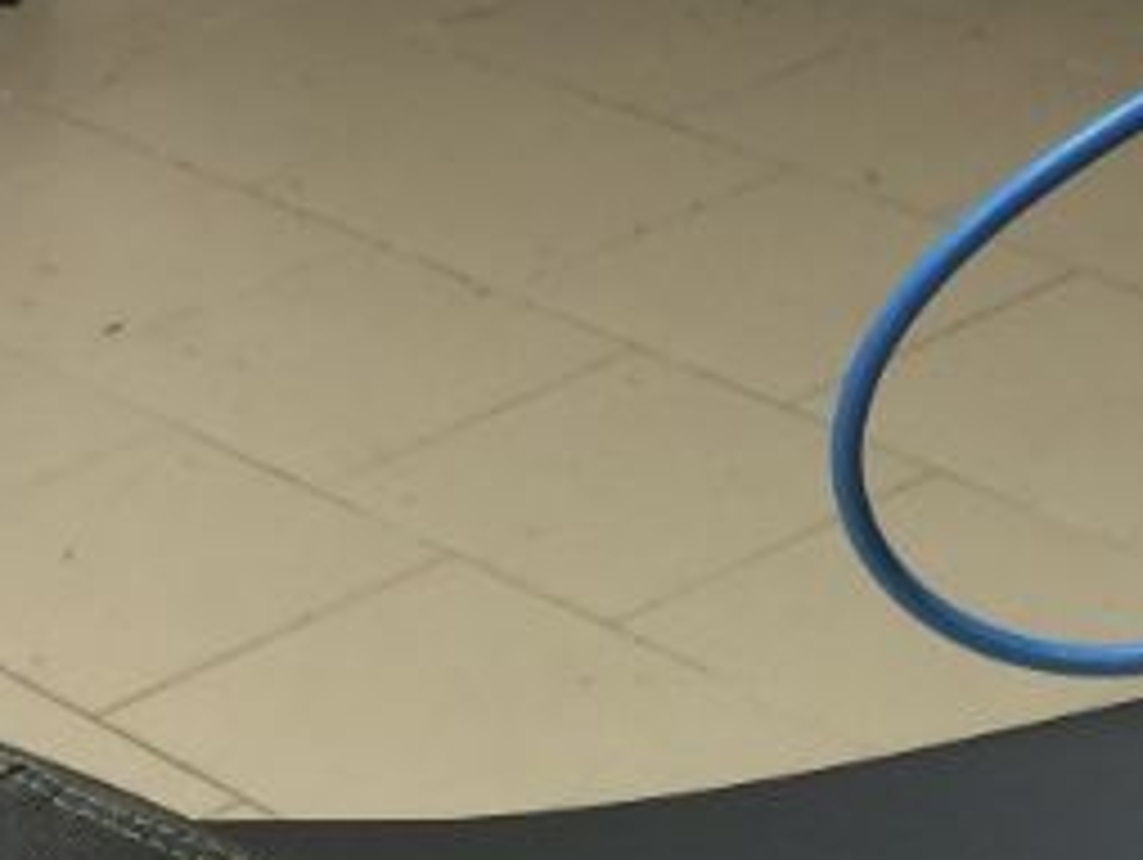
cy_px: 883
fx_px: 4825
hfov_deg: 13.5
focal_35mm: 146
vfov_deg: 10.1
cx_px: 670
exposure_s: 1/33
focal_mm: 4.15
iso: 100
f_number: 2.2
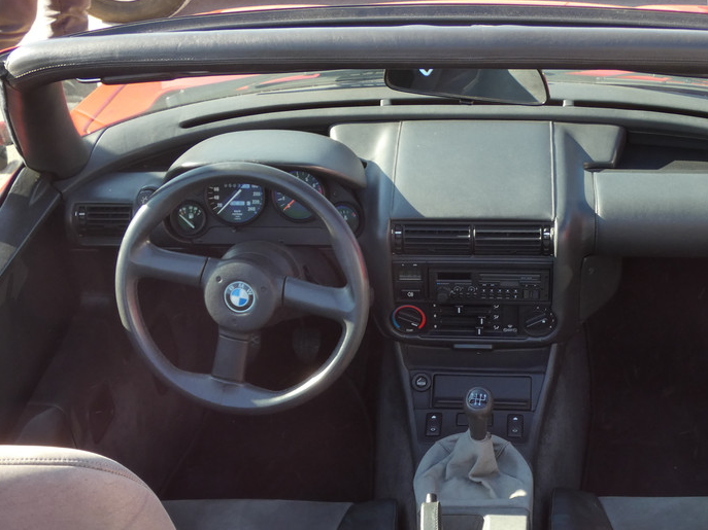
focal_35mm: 59
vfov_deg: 24.6
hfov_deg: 32.4
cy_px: 390
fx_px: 1207
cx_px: 473
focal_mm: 6.8
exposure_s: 1/125
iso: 80
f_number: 3.5
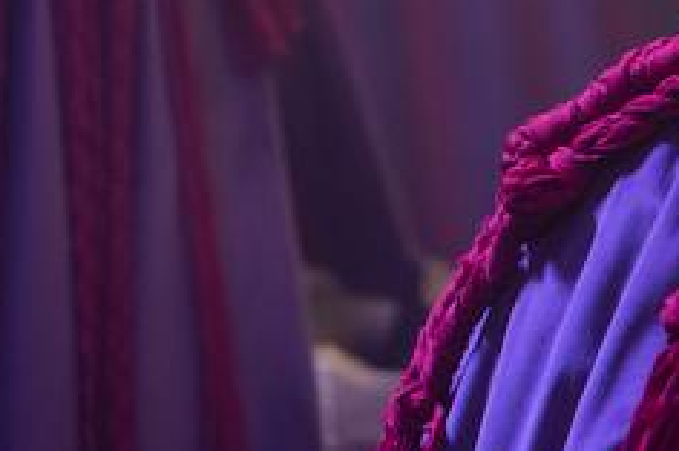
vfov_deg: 4.7
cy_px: -122
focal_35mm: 288
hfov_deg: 7.2
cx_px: 423
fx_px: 5428
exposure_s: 1/200
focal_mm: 85
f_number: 2
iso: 2500
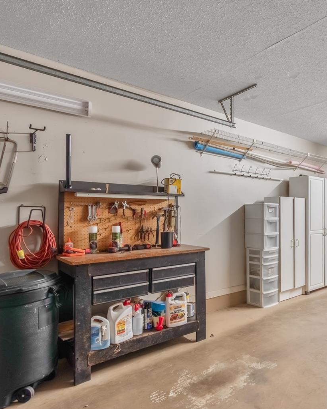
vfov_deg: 75.0
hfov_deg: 57.7
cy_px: 205
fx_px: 266
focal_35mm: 22
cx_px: 268
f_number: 9
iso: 250
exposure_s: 1/2
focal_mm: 10
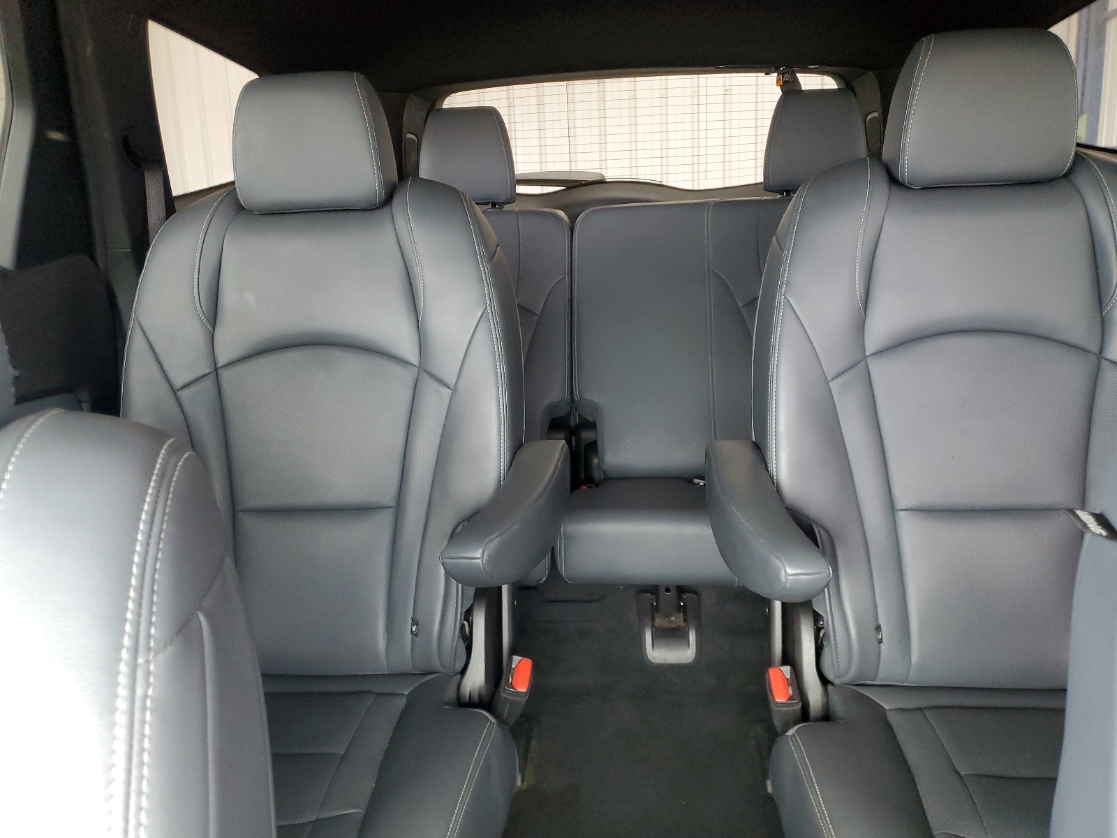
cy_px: 419
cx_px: 558
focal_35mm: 26
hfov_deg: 67.3
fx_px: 839
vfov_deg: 53.1
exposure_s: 1/60.2
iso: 229
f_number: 1.5
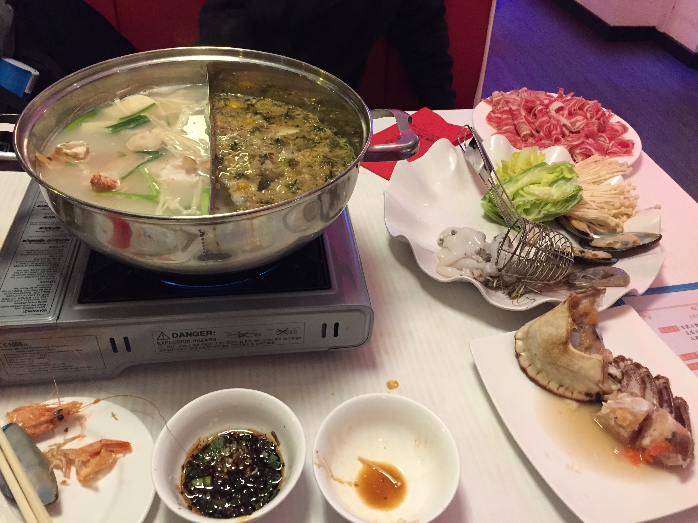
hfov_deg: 61.7
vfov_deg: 48.2
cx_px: 349
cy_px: 262
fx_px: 585
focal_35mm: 29
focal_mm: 4.15
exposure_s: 1/17
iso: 250
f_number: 2.2
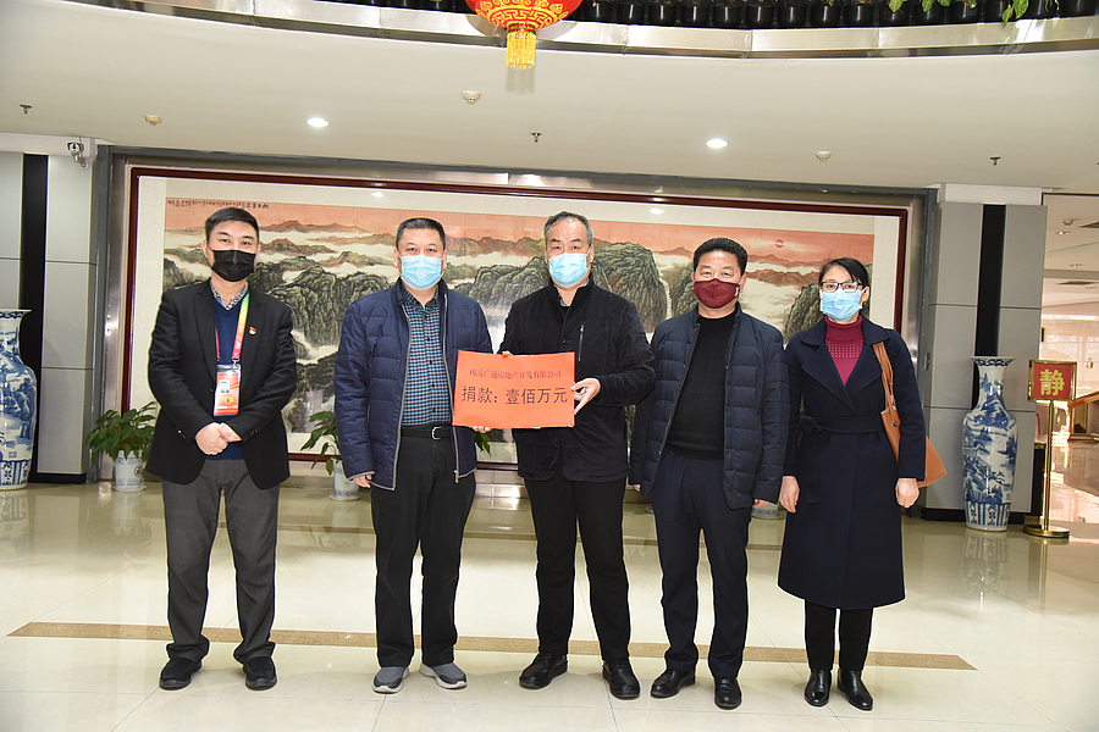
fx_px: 977
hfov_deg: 58.7
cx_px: 550
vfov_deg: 41.1
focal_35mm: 32
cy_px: 366
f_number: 4
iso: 2800
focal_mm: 32
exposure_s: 1/60
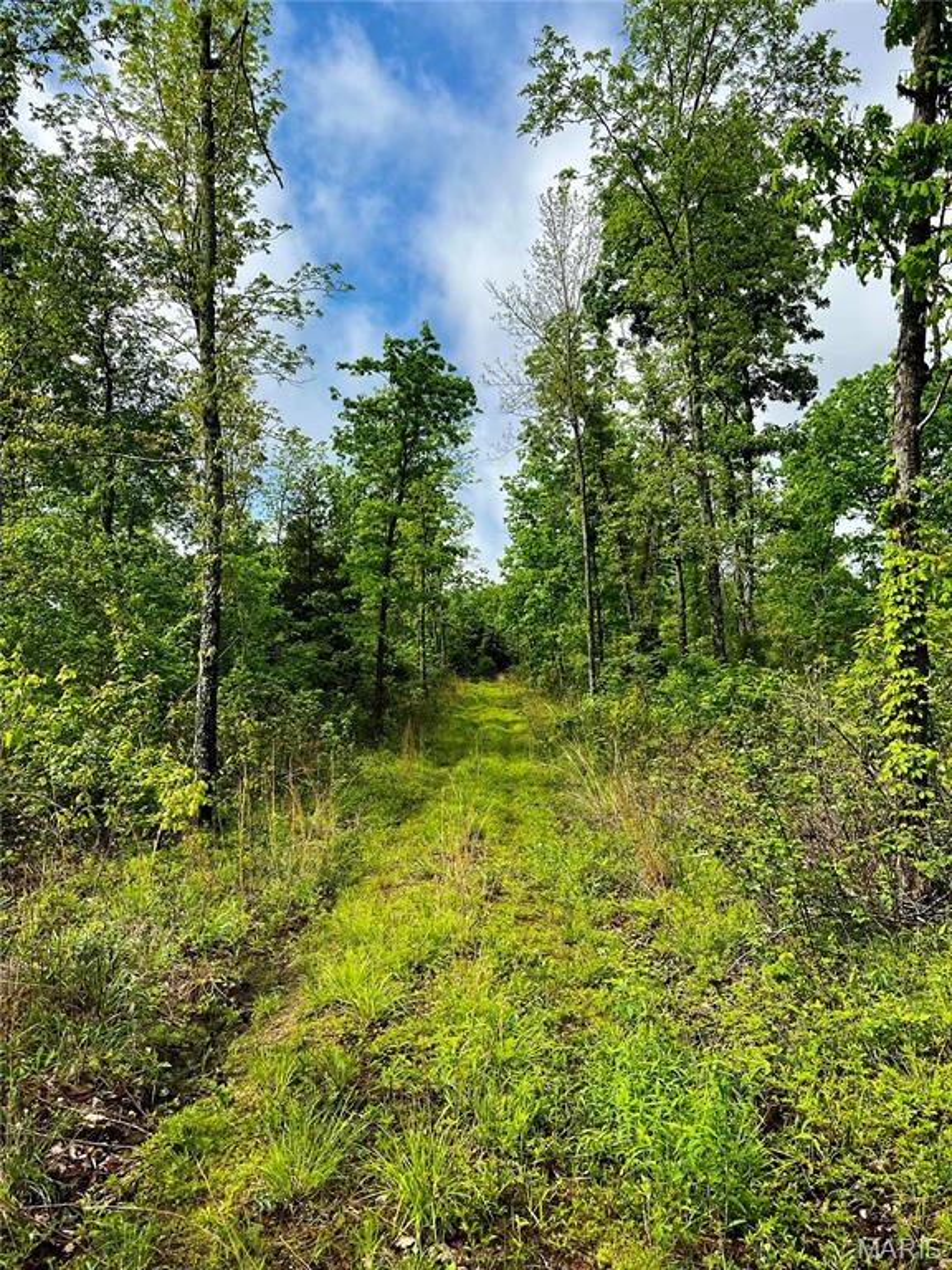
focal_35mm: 26
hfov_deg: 53.1
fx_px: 953
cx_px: 476
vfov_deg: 67.3
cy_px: 635
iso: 50
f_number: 1.5
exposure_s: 1/2915
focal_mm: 5.7
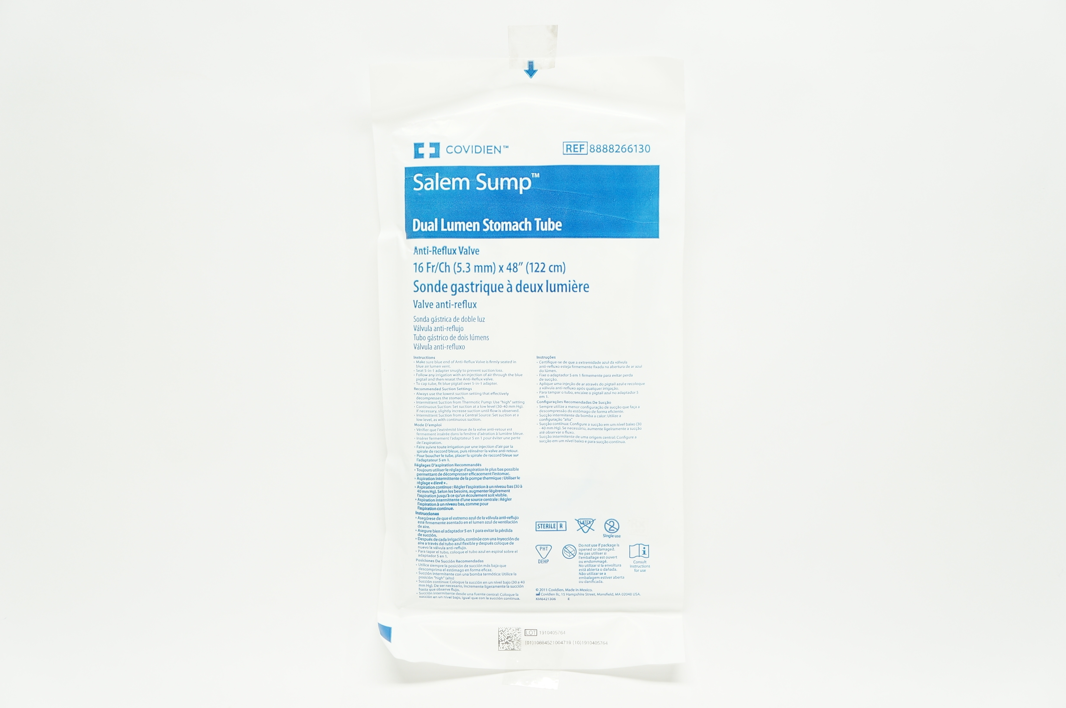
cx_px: 533
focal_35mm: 40
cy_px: 354
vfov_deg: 32.9
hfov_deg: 48.0
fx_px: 1198
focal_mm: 27
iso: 400
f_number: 5
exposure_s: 1/80
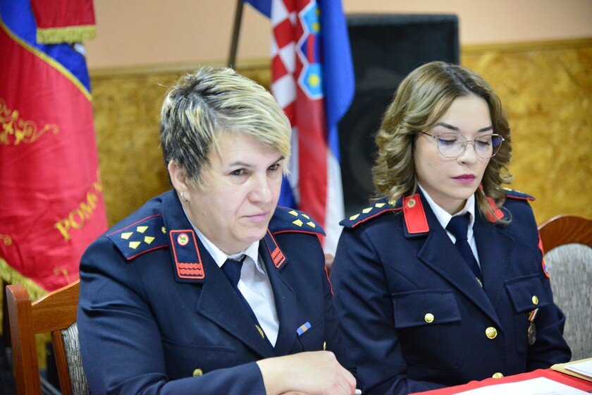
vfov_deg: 14.9
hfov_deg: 22.1
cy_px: 198
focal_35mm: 92
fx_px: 1513
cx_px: 296
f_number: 4
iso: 6400
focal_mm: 92
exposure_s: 1/60
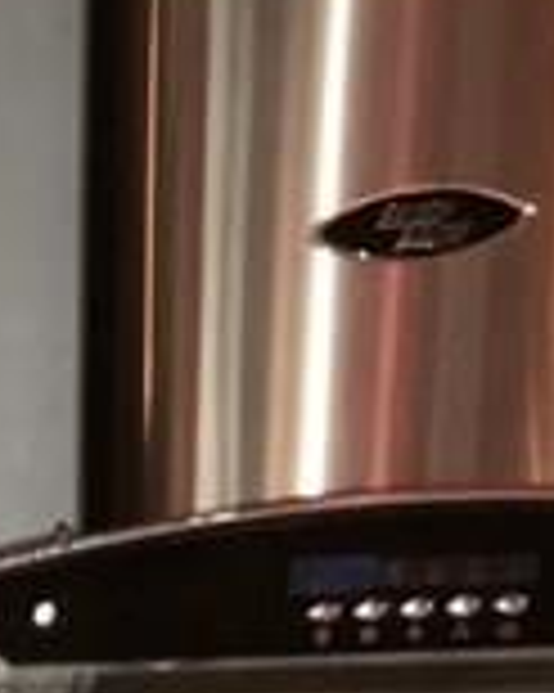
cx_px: -937
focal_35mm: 182
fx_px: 3734
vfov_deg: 9.4
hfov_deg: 7.7
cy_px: 1665
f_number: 1.8
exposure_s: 1/17
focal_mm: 3.99
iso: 64
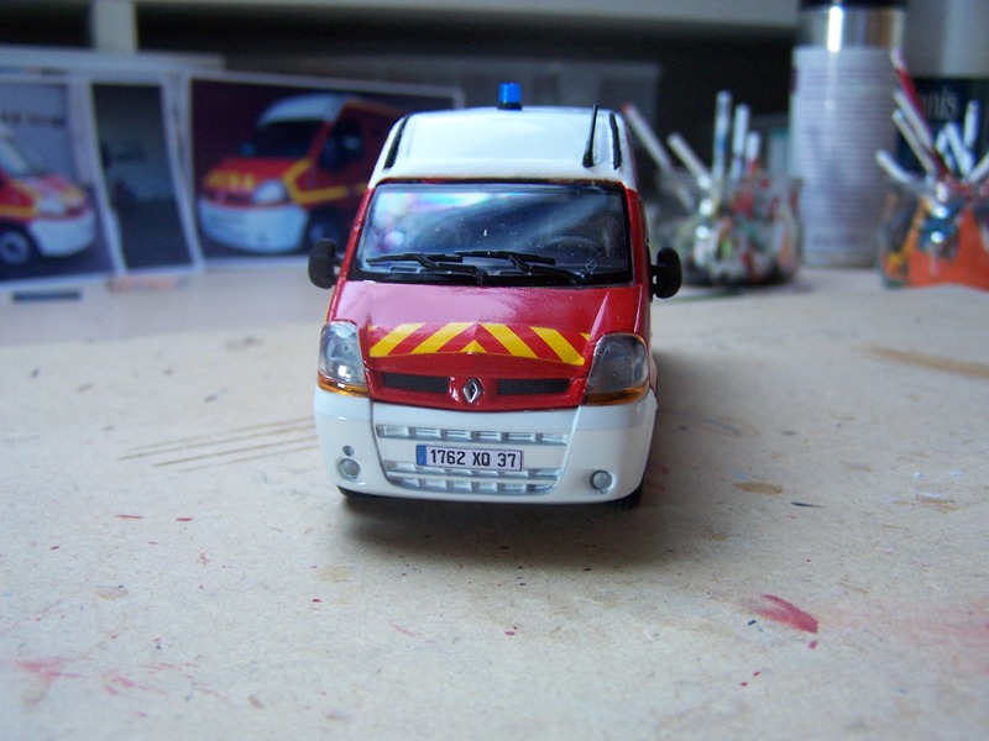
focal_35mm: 38
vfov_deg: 37.7
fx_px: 1086
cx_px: 494
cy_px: 370
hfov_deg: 49.0
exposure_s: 1/15
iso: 140
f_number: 2.8
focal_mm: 6.3
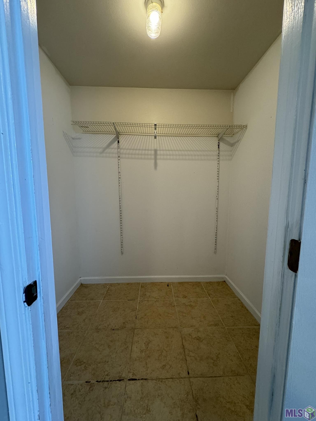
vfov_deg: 102.1
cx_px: 158
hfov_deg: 85.7
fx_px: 170
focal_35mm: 14
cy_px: 210
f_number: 2.2
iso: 250
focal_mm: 2.22
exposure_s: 1/60
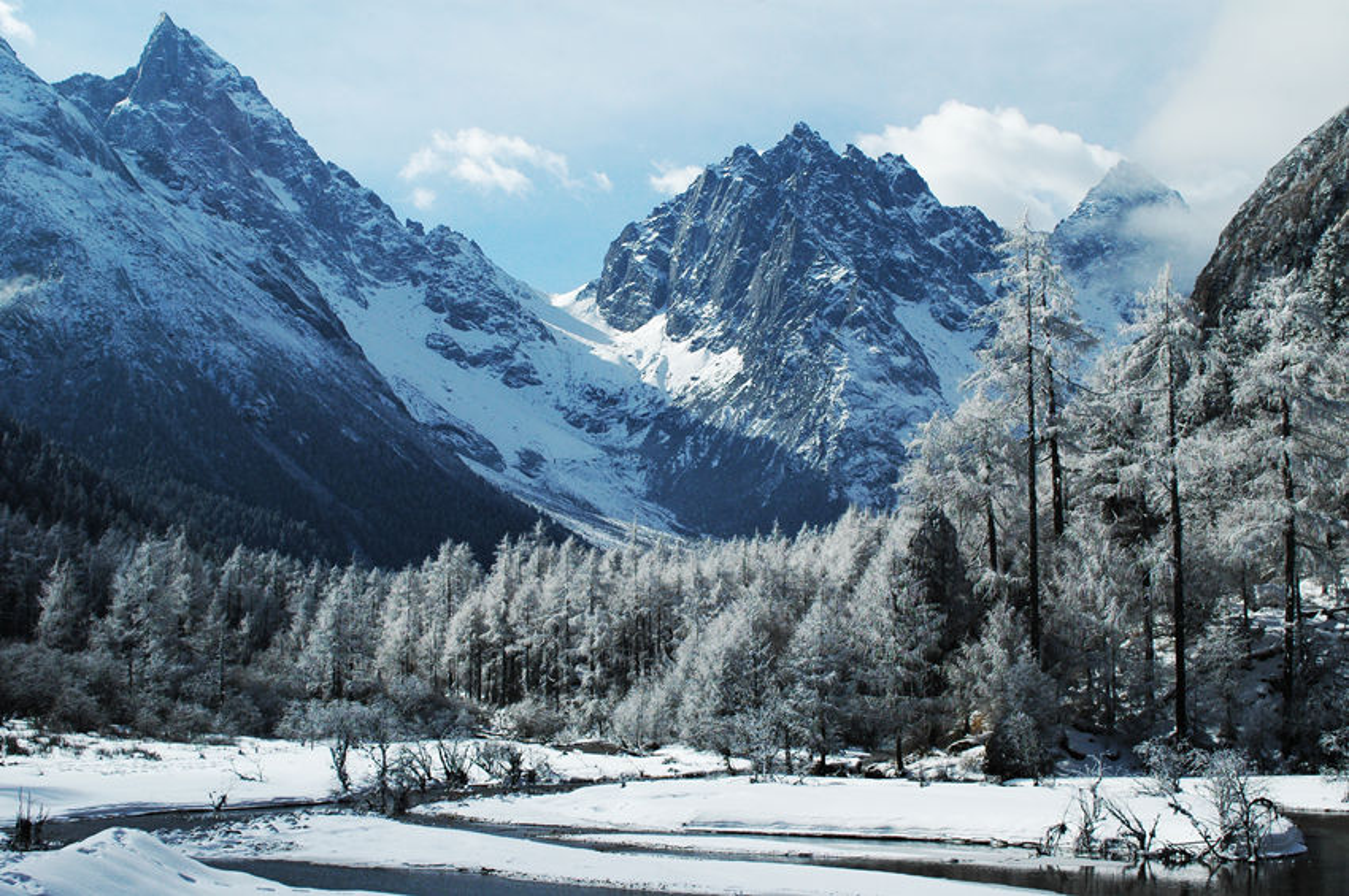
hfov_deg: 37.9
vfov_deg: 25.7
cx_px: 674
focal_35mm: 52
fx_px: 1965
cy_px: 448
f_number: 13
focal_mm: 35
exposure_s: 1/640
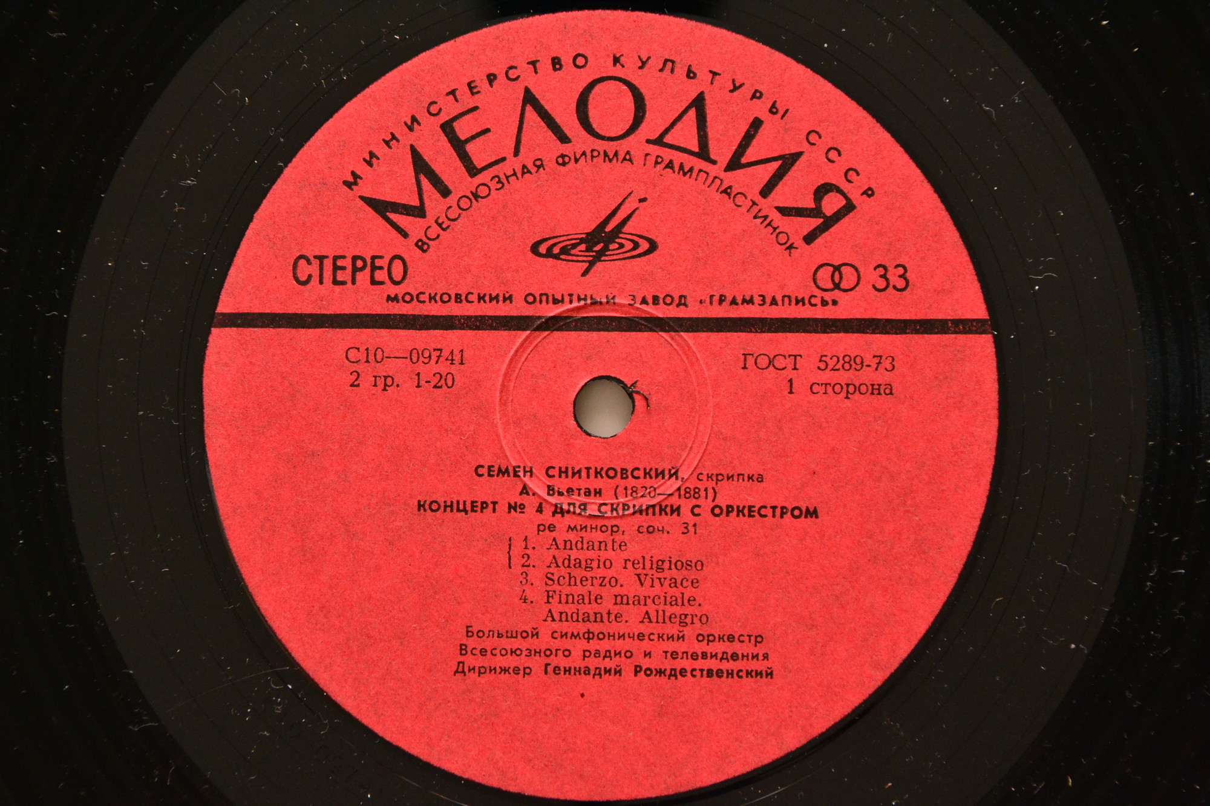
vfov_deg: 13.8
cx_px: 605
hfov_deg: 20.6
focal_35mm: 99
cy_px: 403
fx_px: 3327
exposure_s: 1/160
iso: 1600
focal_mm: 66
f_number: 7.1
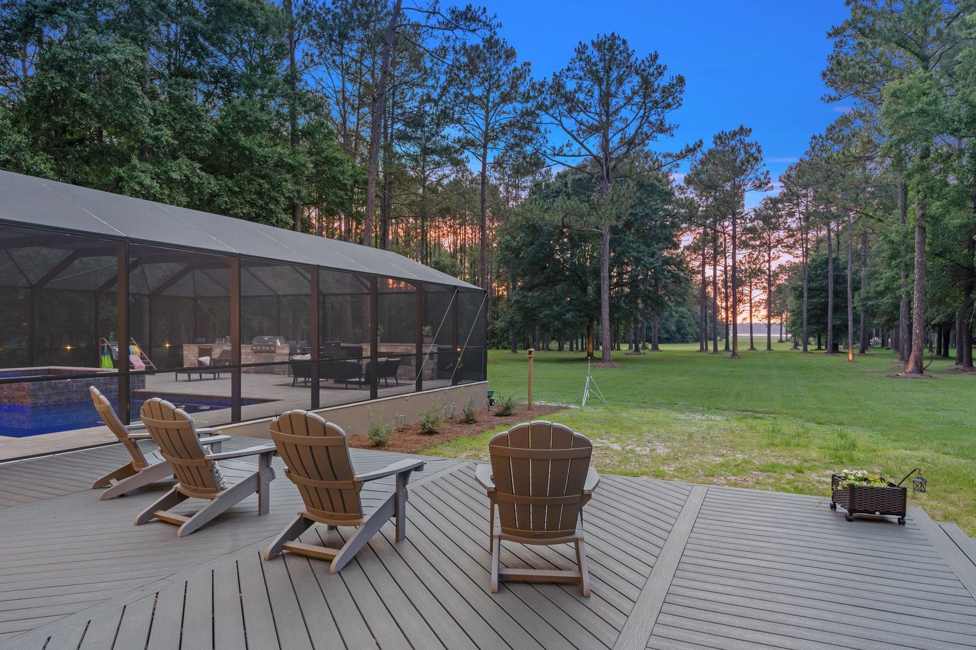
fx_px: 651
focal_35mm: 24
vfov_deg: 53.1
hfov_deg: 73.6
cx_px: 446
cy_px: 339
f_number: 9
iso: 100
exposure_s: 30
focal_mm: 22
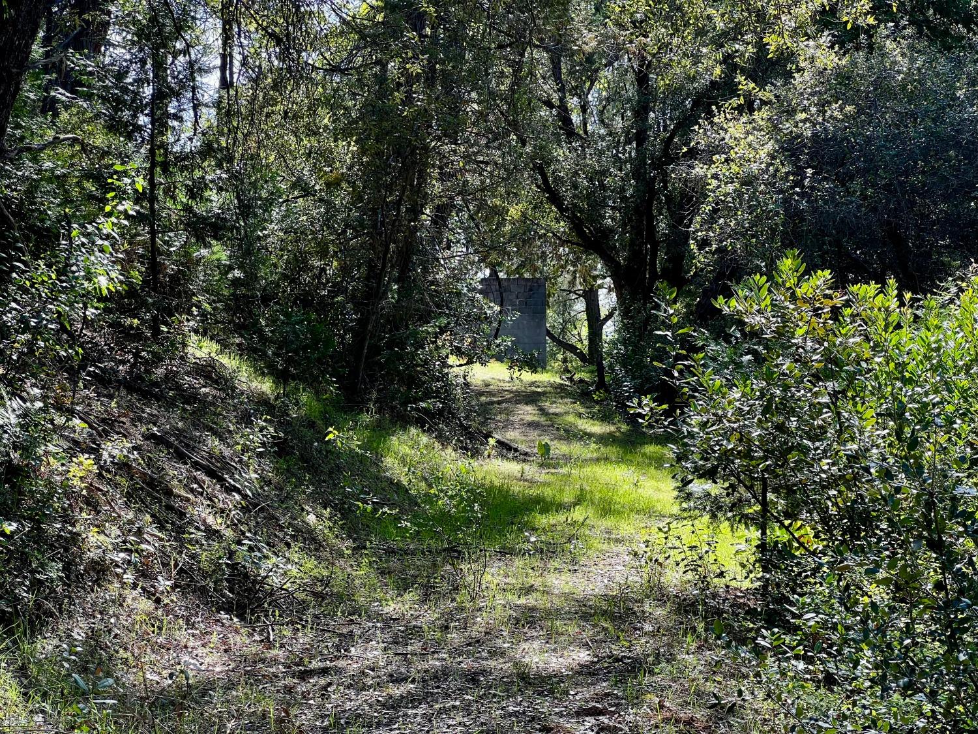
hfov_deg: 25.3
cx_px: 489
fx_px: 2175
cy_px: 367
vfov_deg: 19.1
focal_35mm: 77
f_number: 2.8
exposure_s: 1/106
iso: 32
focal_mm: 9
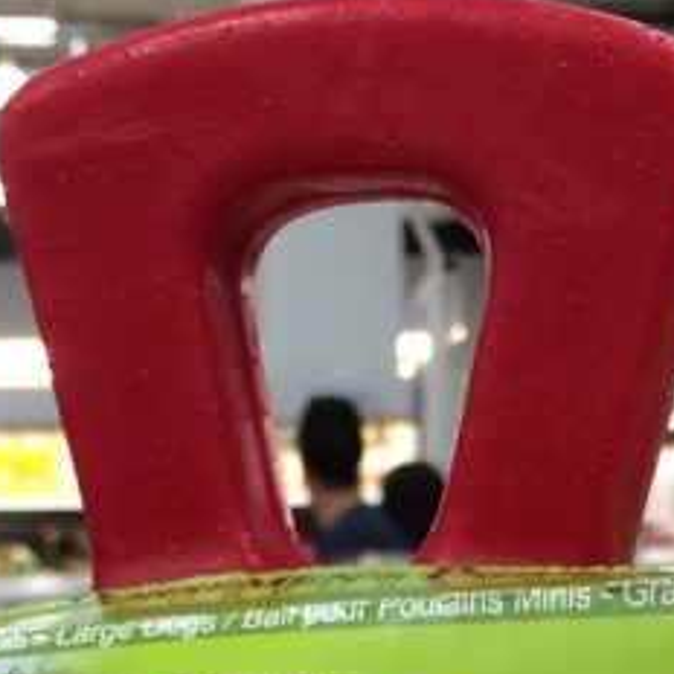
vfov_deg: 14.0
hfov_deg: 15.4
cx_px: 381
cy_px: 1136
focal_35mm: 113
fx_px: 2489
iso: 40
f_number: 2.2
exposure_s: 1/30
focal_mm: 4.15
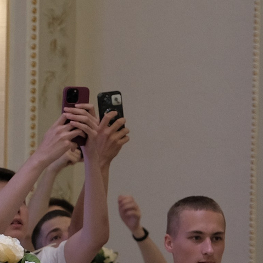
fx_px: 2888
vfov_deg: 5.2
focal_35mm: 336
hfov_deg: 5.2
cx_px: 103
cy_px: 419
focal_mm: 49
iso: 800
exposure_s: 1/125
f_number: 3.5
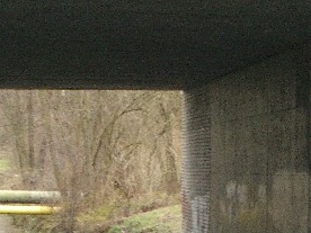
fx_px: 2165
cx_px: 30
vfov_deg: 6.2
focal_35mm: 241
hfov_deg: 8.2
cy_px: 211
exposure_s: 1/60
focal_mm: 23.7
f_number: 5.1
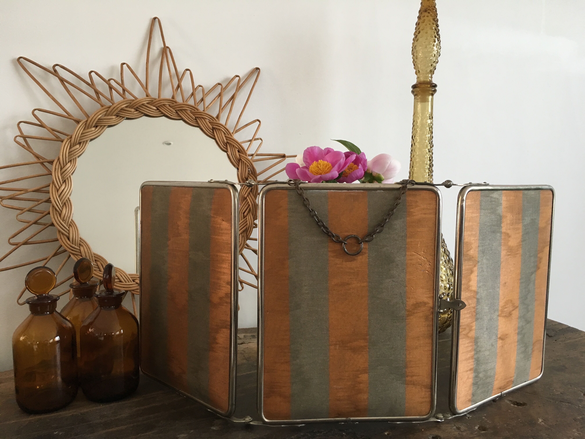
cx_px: 292
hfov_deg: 61.7
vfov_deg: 48.2
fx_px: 490
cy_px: 220
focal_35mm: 29
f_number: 2.2
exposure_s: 1/33
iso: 125
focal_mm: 4.15
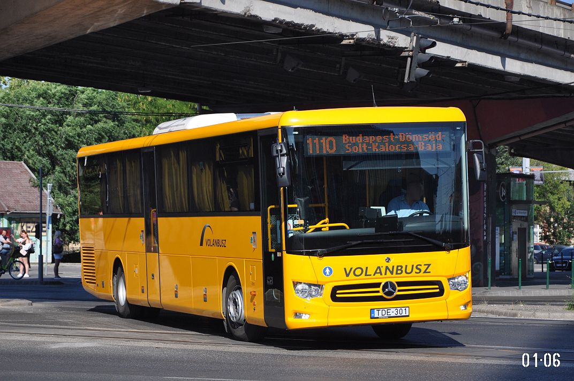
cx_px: 287
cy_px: 190
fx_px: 1911
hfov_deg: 17.1
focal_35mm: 120
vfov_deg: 11.4
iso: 400
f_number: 5.6
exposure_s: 1/1600
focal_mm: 80
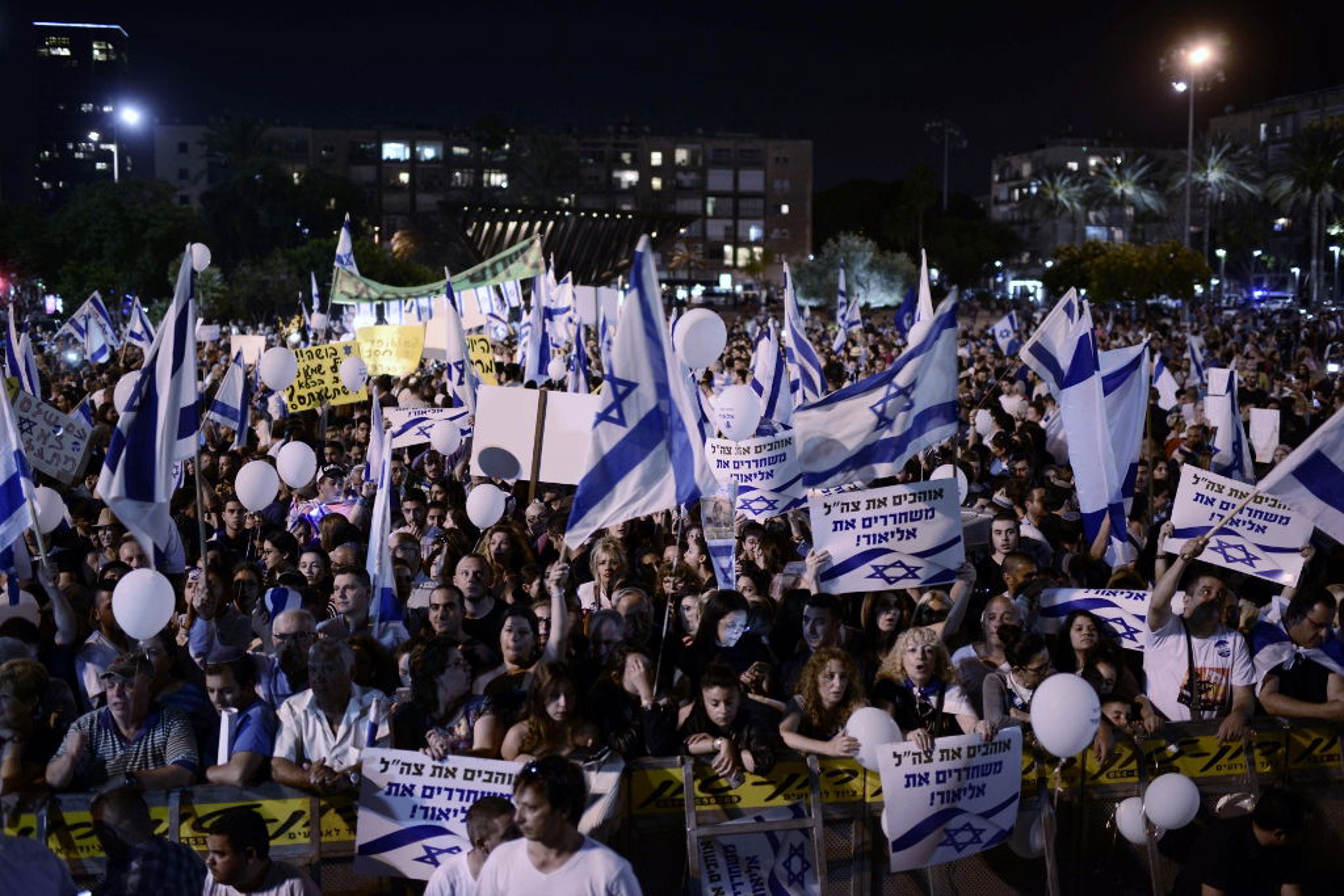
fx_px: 1307
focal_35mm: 35
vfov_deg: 37.9
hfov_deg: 54.4
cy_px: 448
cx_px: 672
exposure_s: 1/60
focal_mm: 35
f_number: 1.4
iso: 1250
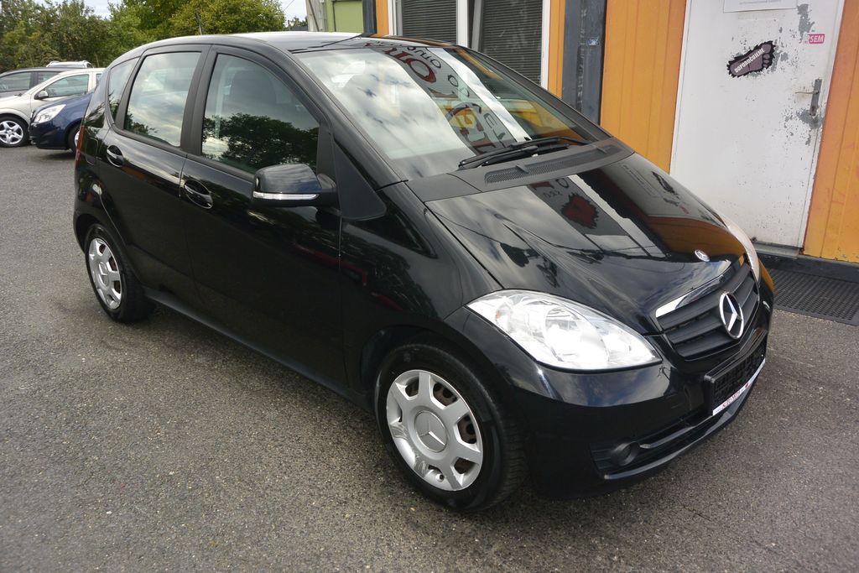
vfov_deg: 47.9
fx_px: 644
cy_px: 286
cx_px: 430
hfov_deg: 67.4
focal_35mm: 27
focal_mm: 10
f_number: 5
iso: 160
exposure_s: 1/250
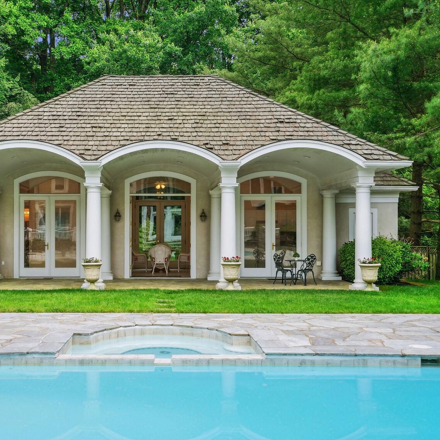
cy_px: 218
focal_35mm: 45
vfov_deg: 37.6
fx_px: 647
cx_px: 158
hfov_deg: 37.3
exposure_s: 1/250
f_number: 9
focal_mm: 35
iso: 400
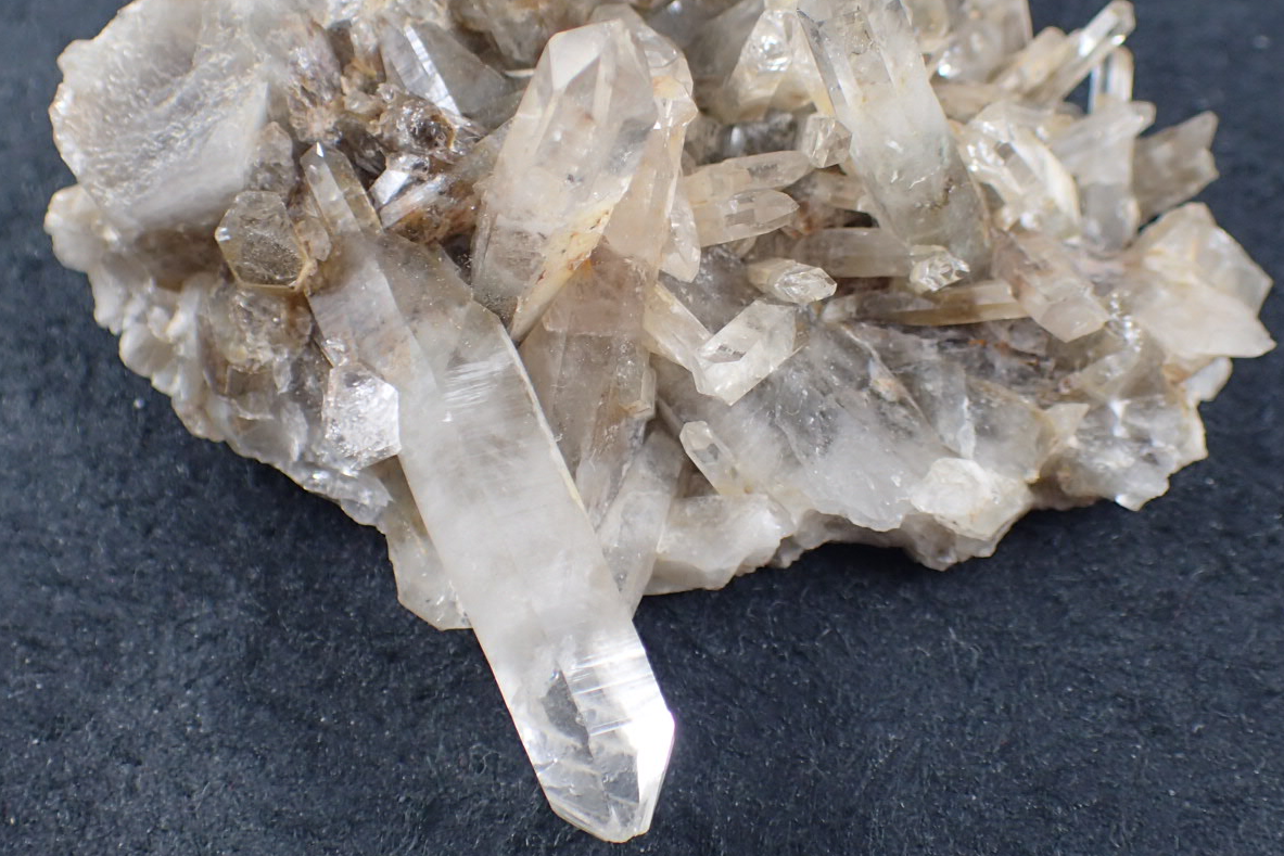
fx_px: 1926
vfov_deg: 25.0
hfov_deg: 36.9
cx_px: 671
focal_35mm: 54
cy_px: 296
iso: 125
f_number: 2.4
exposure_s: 1/125
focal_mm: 5.87
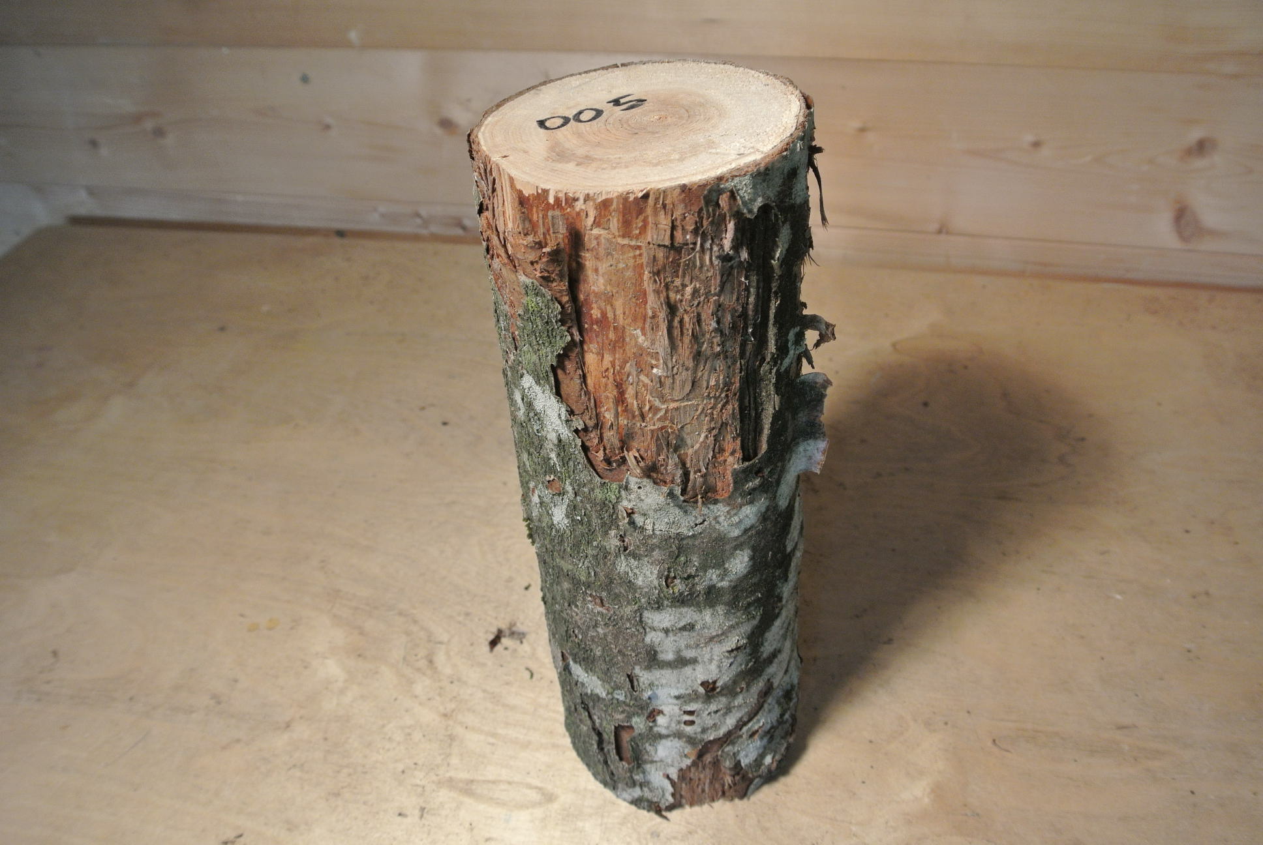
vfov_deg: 42.4
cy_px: 422
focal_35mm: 31
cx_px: 632
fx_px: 1089
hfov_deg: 60.2
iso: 500
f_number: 3.8
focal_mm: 11.8
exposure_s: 1/60
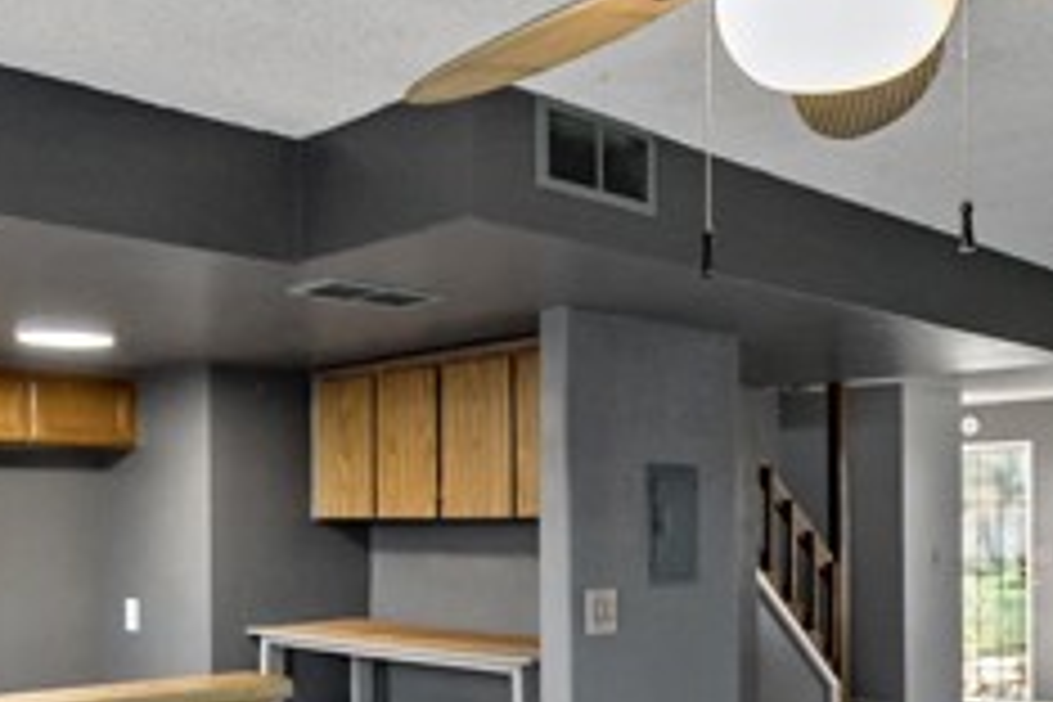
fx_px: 1199
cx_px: 472
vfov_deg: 31.9
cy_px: 551
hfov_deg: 47.3
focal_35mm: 41
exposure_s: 1/160
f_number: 2.8
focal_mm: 15
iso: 1600
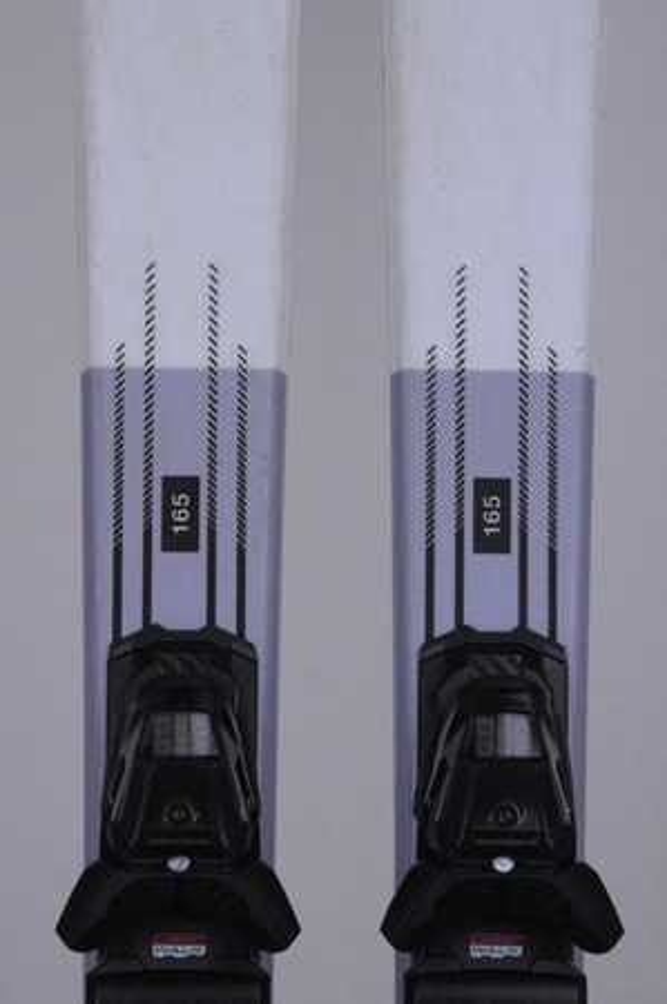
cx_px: 334
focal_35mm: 158
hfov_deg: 8.7
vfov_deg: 13.1
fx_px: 4387
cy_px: 502
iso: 3200
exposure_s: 1/125
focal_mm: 105
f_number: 16
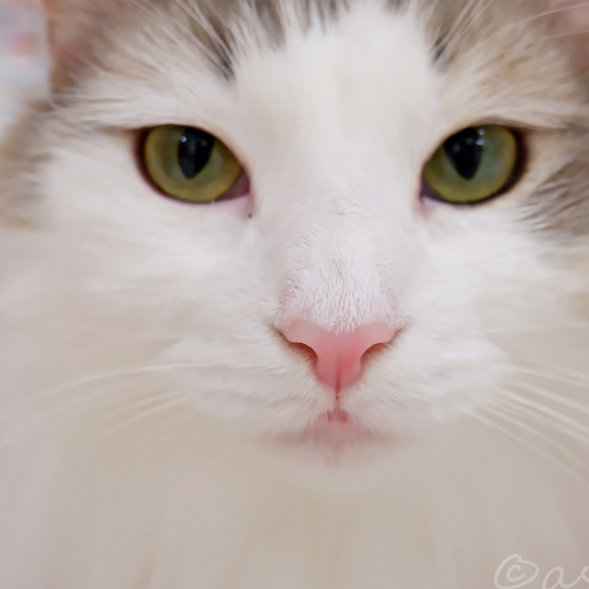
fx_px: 1020
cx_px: 304
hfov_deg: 32.2
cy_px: 198
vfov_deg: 32.0
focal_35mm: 53
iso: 400
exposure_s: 1/52
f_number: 4
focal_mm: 15
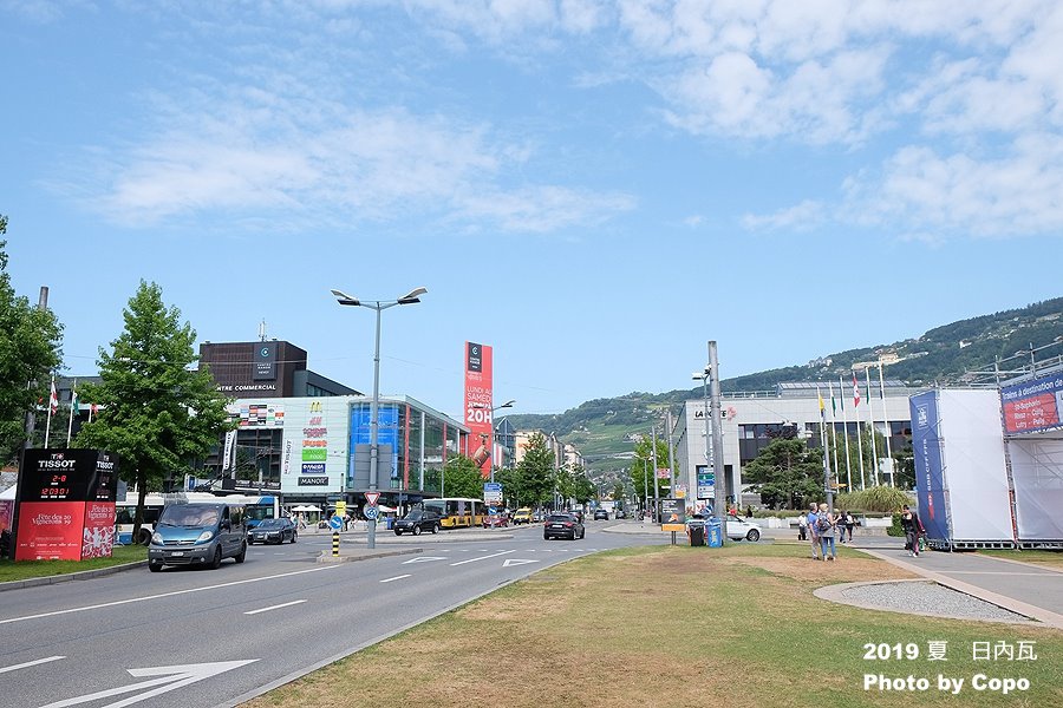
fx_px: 797
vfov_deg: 47.9
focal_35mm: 27
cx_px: 532
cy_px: 354
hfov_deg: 67.4
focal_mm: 18
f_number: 8
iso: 400
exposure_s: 1/420
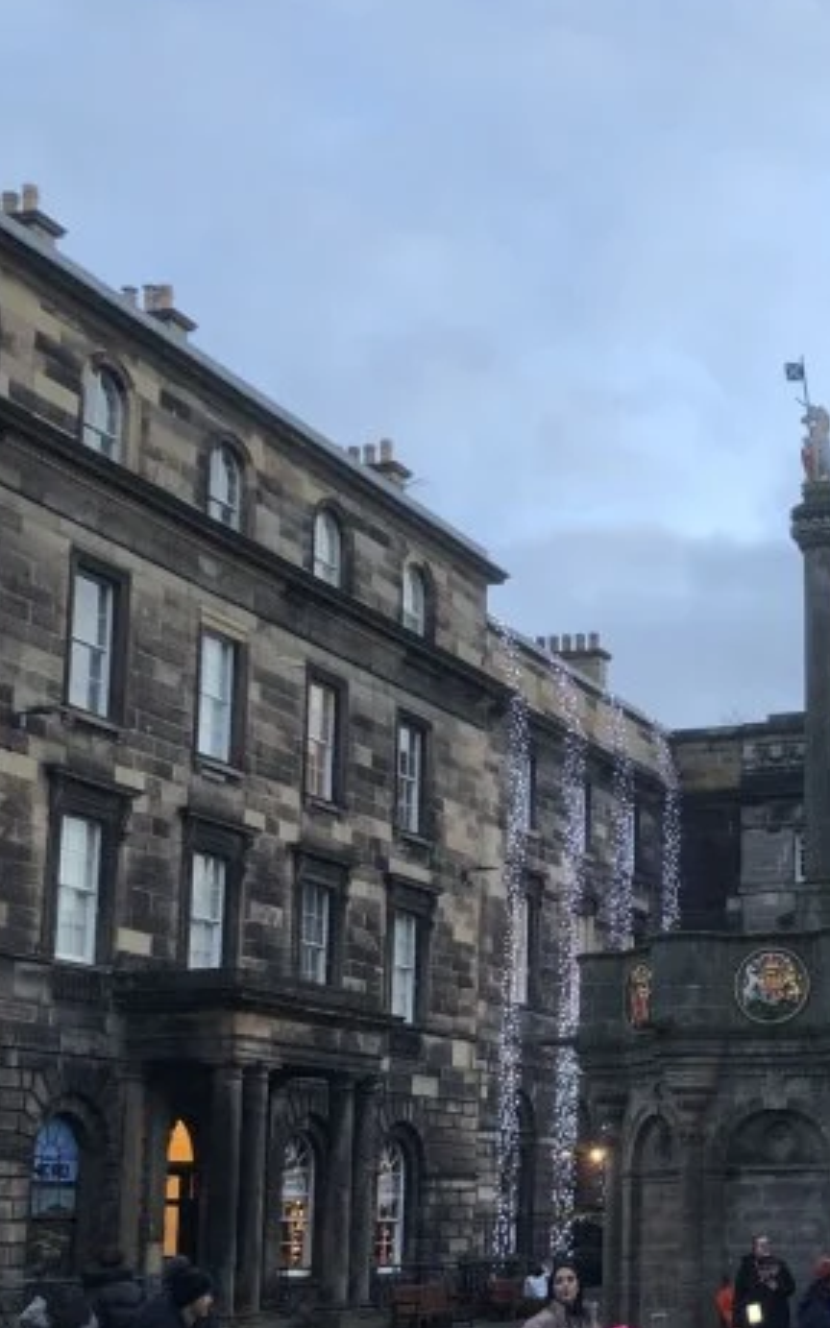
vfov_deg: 34.8
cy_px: 866
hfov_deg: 21.6
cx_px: 827
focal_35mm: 58
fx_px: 2100
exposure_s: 1/33
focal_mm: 4
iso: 40
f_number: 1.8
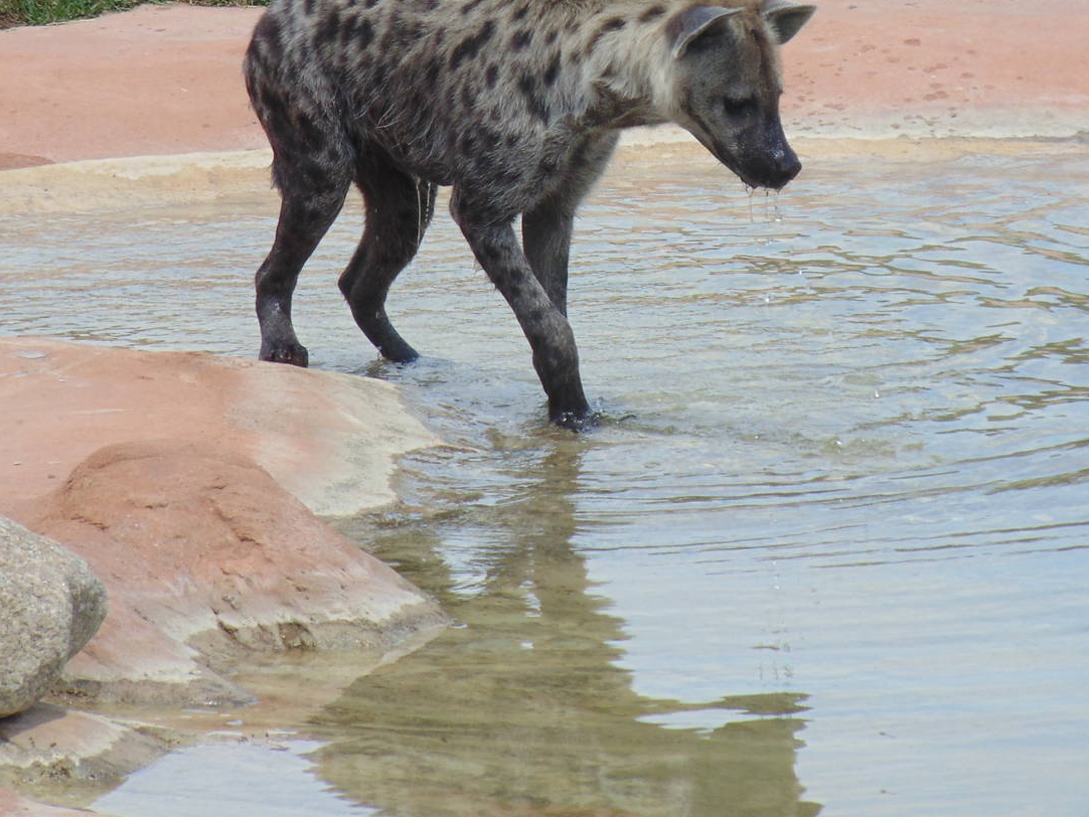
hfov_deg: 3.0
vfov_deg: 2.3
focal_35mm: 658
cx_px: 543
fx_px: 20705
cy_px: 221
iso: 80
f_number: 6
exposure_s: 1/200
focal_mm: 79.9
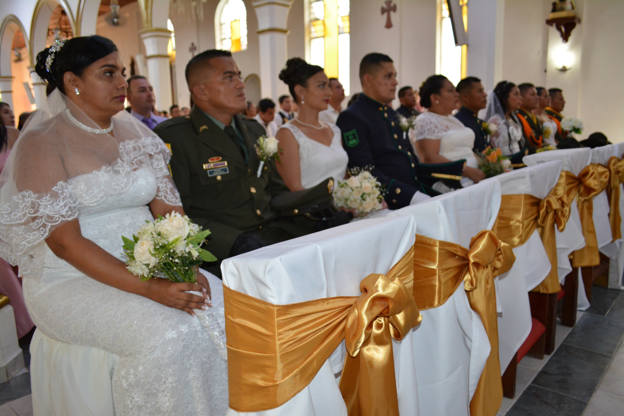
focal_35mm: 27
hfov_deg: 67.4
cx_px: 312
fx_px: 468
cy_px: 208
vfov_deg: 47.9
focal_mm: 18
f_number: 3.5
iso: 1100
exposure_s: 1/60
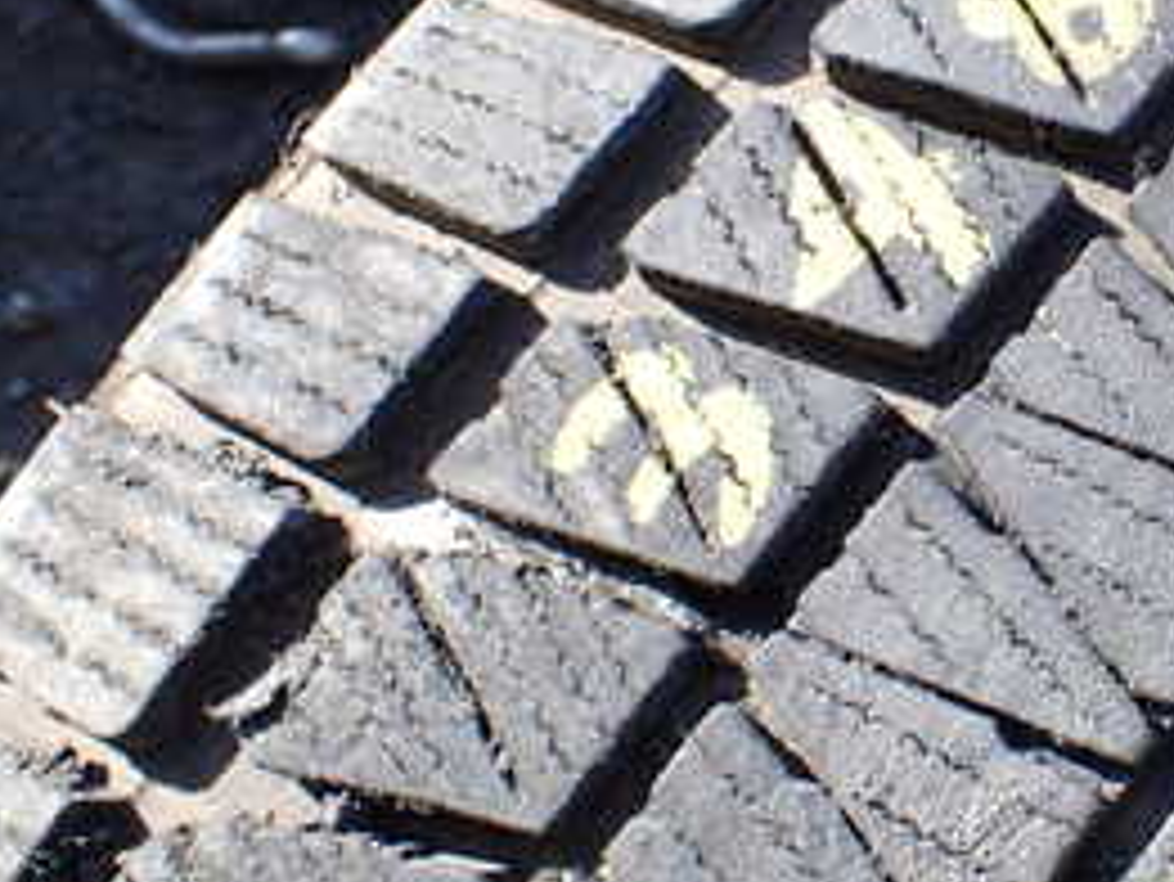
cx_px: 1259
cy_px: 310
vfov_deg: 21.3
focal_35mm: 69
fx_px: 2341
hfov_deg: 26.2
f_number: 3.2
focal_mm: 5.4
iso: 100
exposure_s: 1/250
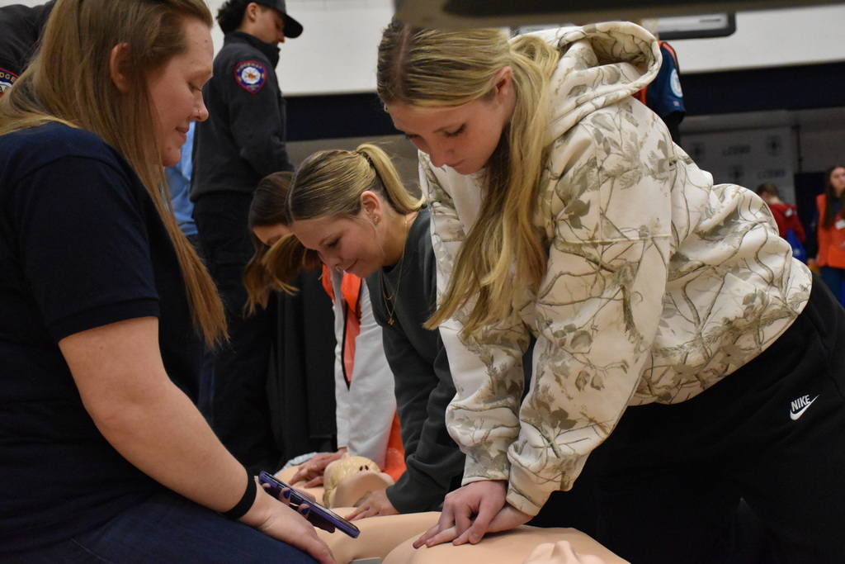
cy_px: 282
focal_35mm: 57
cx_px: 422
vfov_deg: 23.8
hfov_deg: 35.0
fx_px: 1338
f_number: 4.5
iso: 6400
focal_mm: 38
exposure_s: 1/400
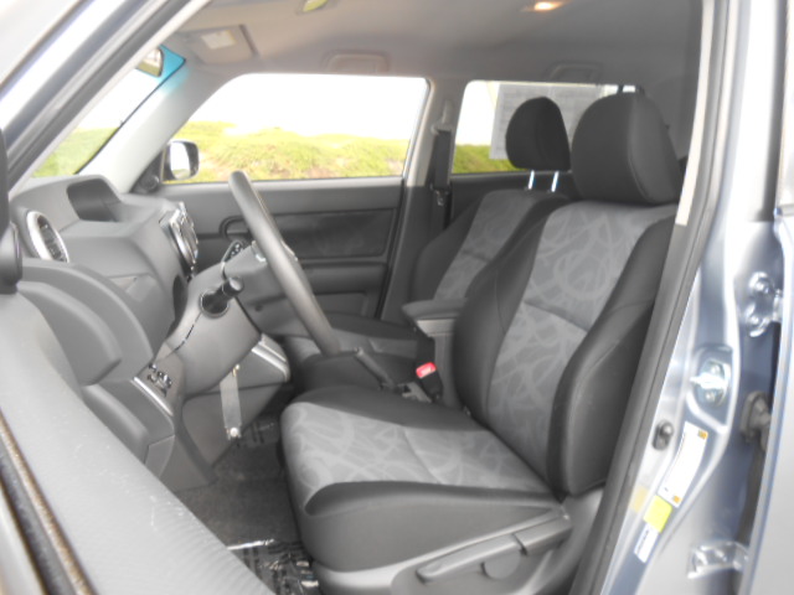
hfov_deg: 67.3
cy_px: 298
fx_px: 596
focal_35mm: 26
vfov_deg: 53.1
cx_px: 397
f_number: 3.5
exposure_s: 1/40
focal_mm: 4.6
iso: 80
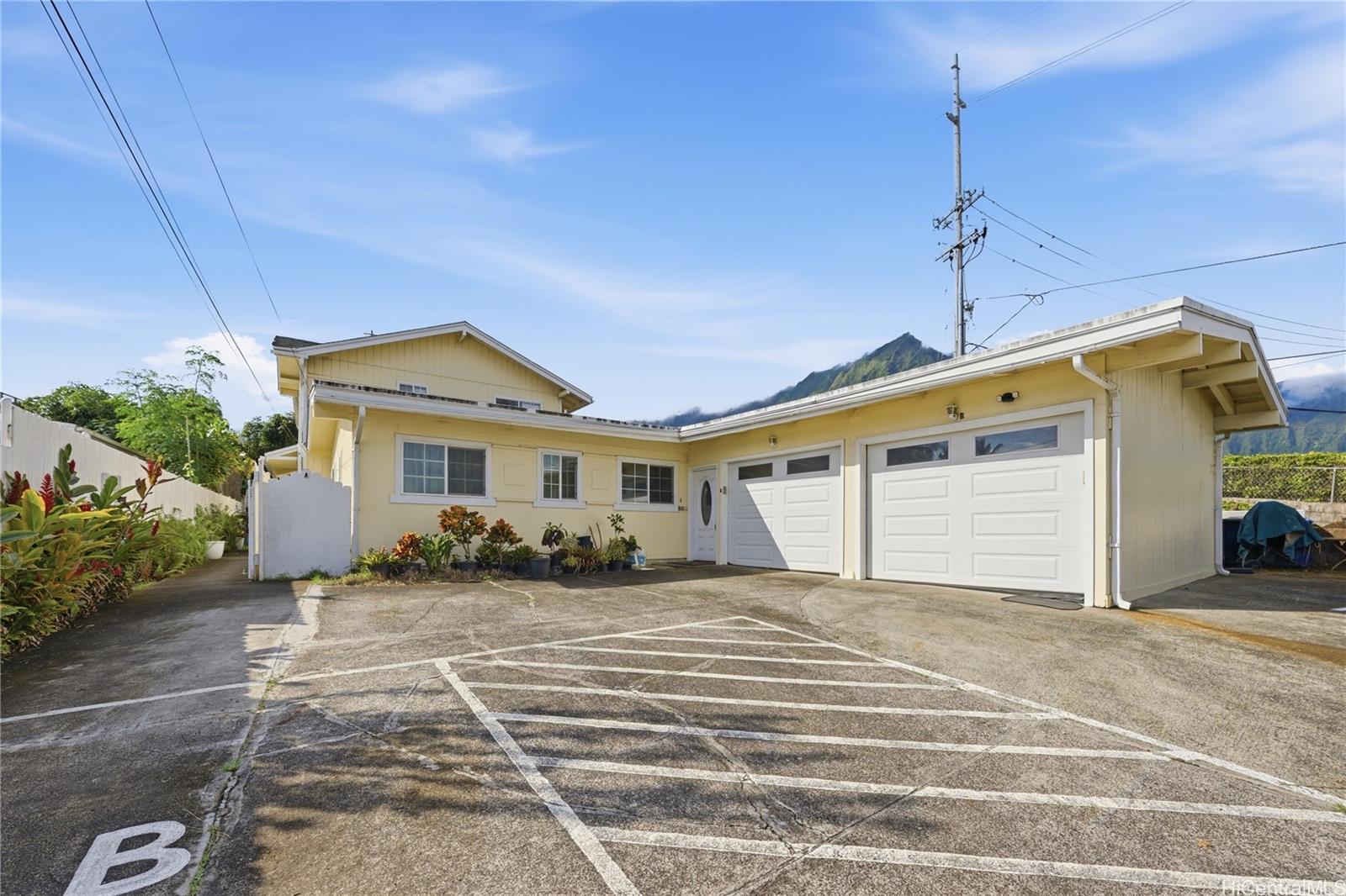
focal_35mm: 12
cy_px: 448
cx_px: 673
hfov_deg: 112.6
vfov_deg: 90.0
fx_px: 449
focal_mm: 12
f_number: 8
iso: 400
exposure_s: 1/8000
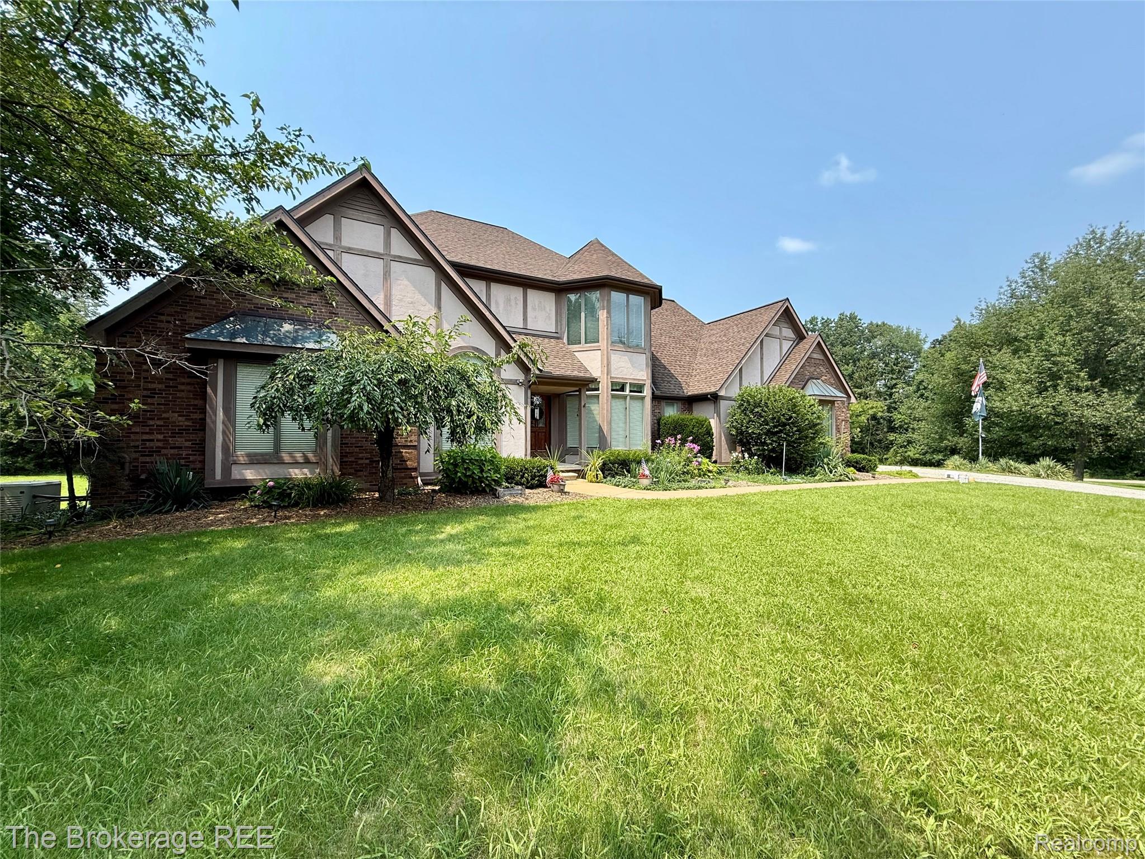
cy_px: 430
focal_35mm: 14
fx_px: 463
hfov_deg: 102.1
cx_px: 572
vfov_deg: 85.7
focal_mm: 2.22
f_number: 2.2
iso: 50
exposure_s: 1/901
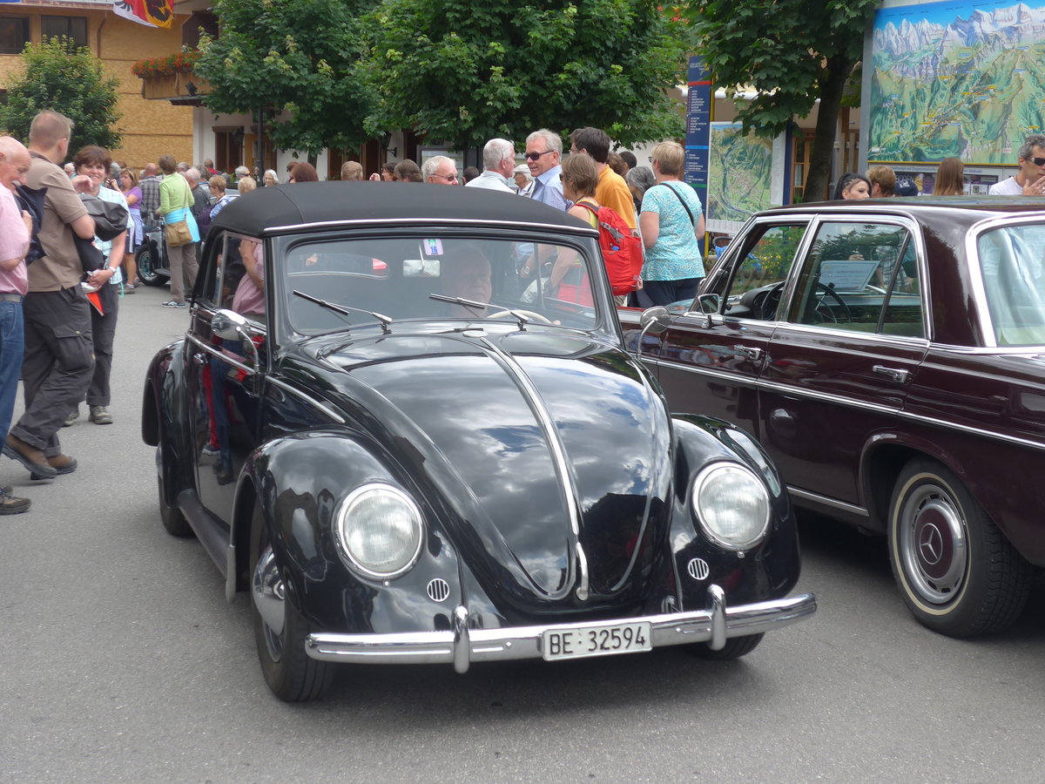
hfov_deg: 32.7
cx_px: 522
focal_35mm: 59
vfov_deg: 24.8
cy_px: 392
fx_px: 1781
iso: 80
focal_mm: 12
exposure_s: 1/200
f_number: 3.5
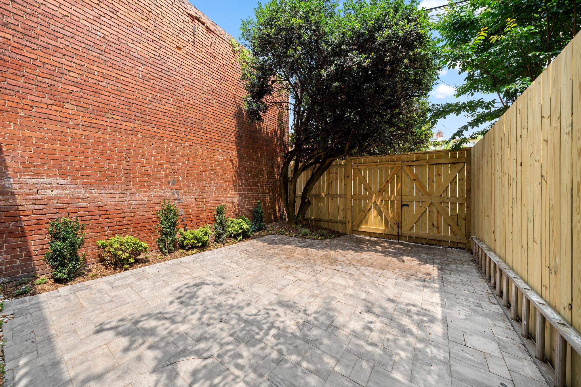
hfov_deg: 112.6
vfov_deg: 90.0
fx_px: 194
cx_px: 290
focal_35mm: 12
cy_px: 194
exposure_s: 1/400
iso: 200
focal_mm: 12
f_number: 4.5
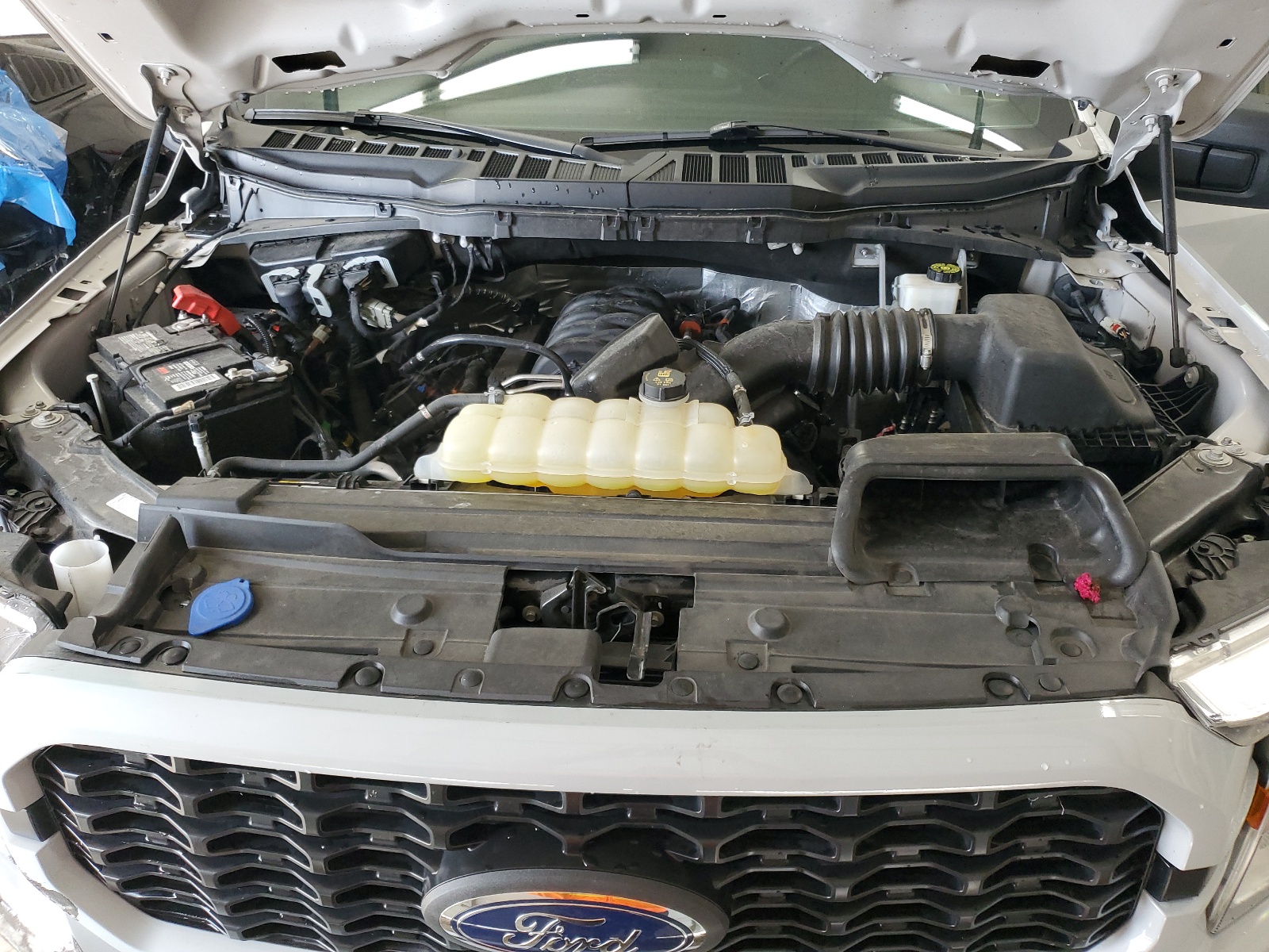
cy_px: 476
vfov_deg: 53.1
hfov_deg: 67.3
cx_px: 634
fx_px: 953
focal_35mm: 26
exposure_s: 1/60.2
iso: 129
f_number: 1.5
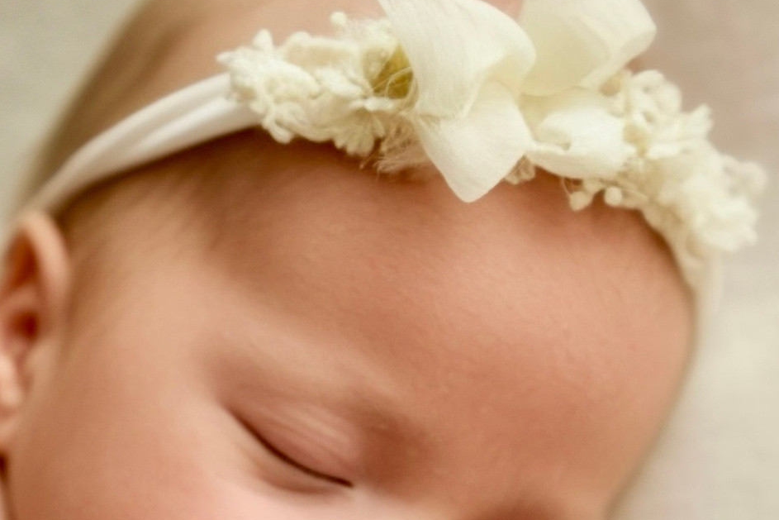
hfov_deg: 21.3
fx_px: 2056
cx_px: 211
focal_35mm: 95
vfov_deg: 14.2
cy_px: 501
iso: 400
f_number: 2.8
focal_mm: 35
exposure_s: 1/125
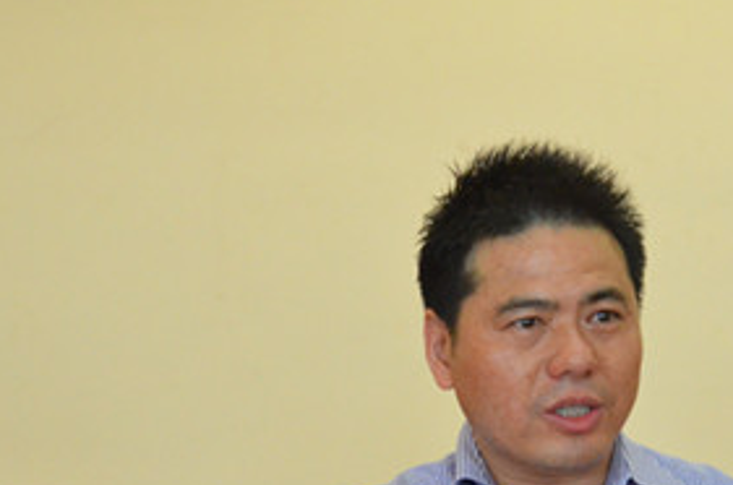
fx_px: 4227
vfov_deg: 6.6
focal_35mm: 208
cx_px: 608
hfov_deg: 9.9
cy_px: 454
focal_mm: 65
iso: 3200
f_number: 5.6
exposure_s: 1/125
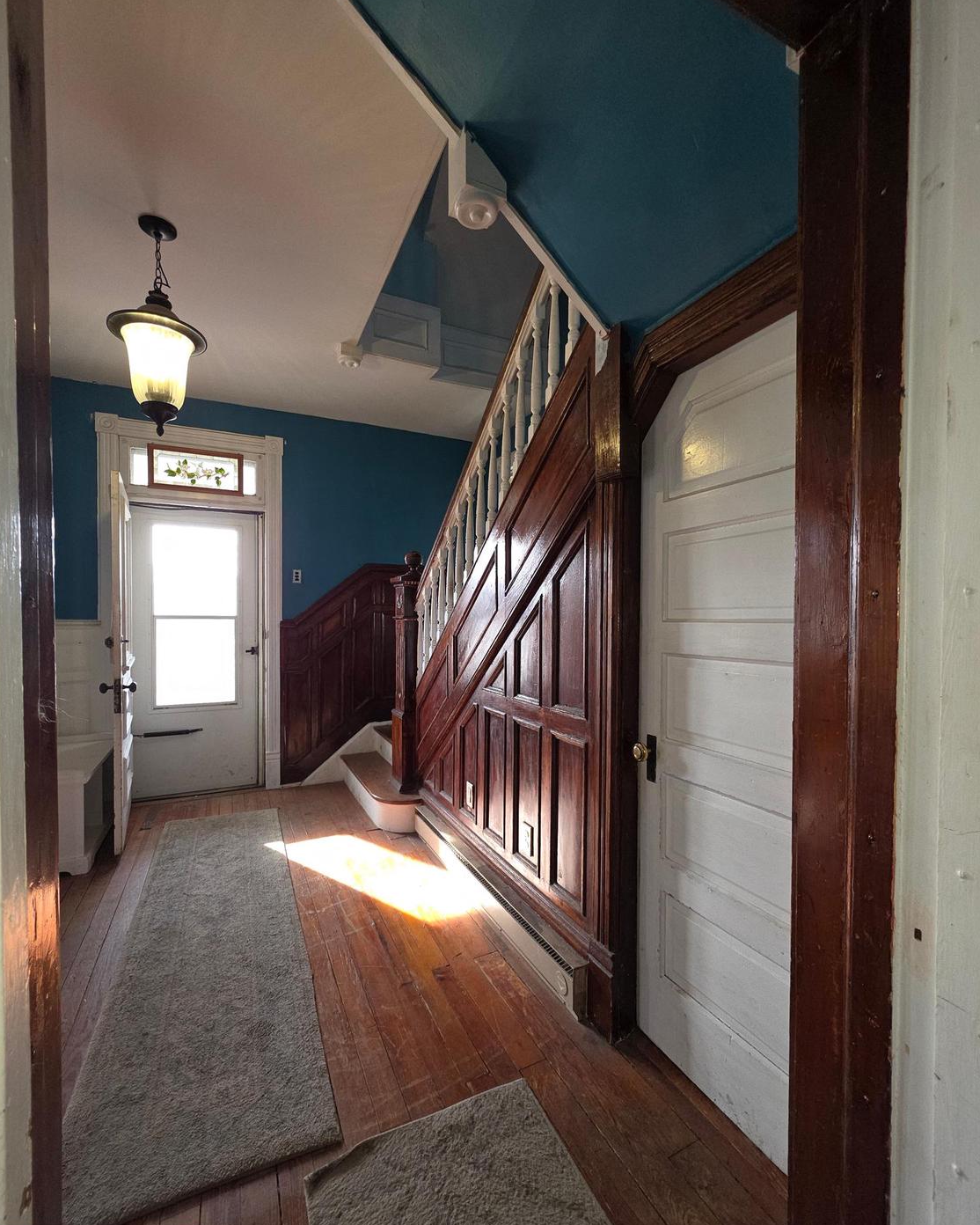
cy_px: 625
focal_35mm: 14
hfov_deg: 88.0
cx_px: 488
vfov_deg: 100.7
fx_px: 507
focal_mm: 2.2
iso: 64
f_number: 1.9
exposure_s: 1/60
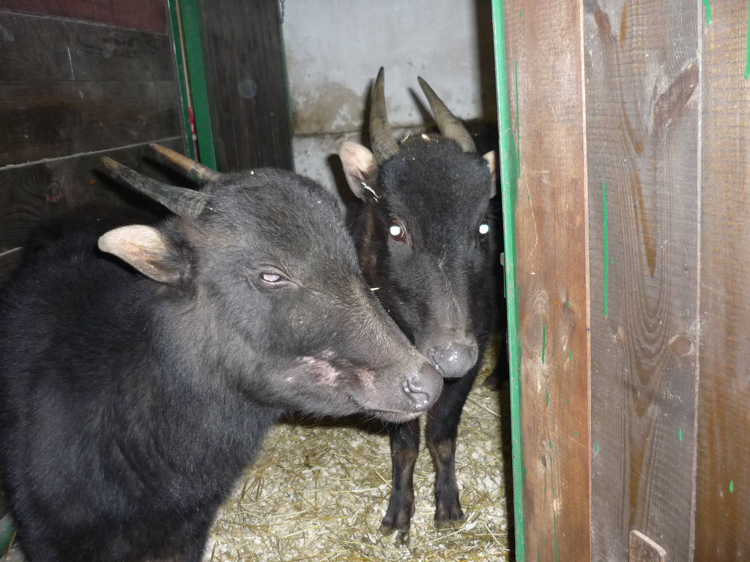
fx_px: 715
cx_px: 375
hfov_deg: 55.4
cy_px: 281
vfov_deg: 42.9
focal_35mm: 33
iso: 200
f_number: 2.8
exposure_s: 1/30
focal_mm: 5.5
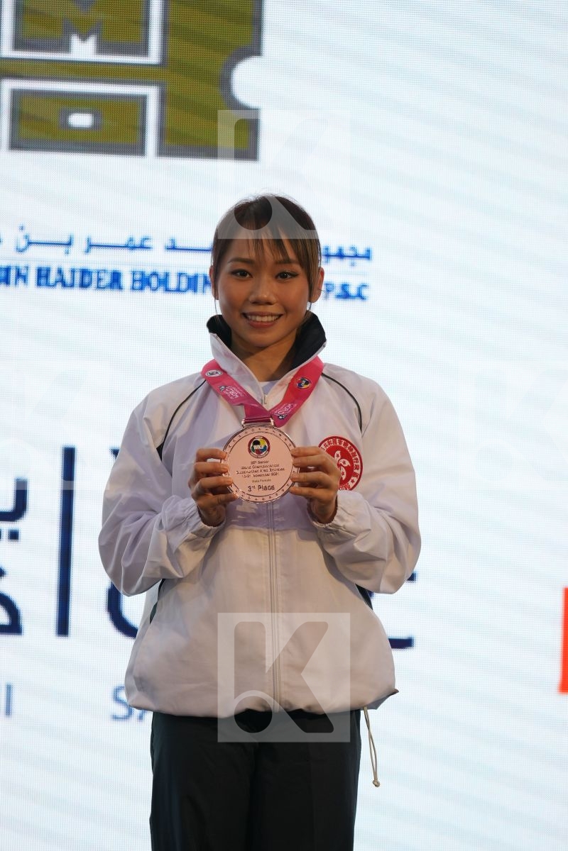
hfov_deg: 4.6
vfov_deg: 6.9
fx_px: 7099
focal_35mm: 300
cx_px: 284
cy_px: 426
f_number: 2.8
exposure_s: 1/250
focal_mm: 200
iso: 200
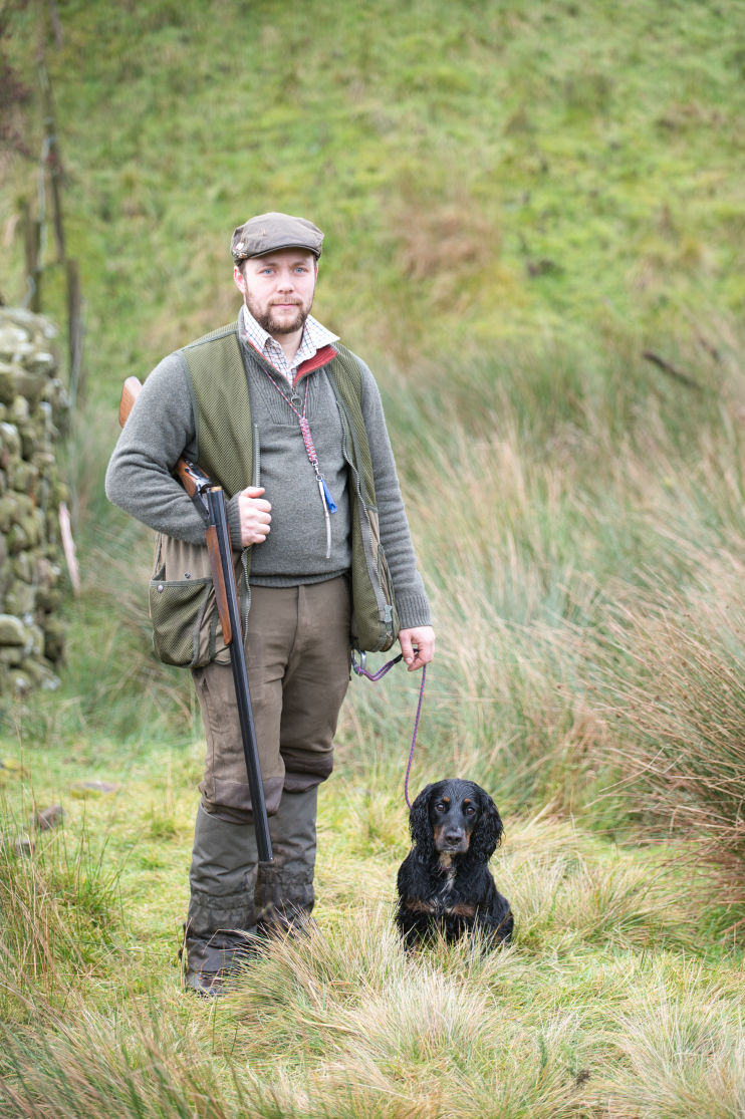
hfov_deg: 15.9
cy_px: 560
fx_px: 2673
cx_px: 372
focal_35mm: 86
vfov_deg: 23.7
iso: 400
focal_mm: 86
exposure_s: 1/160
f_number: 2.8
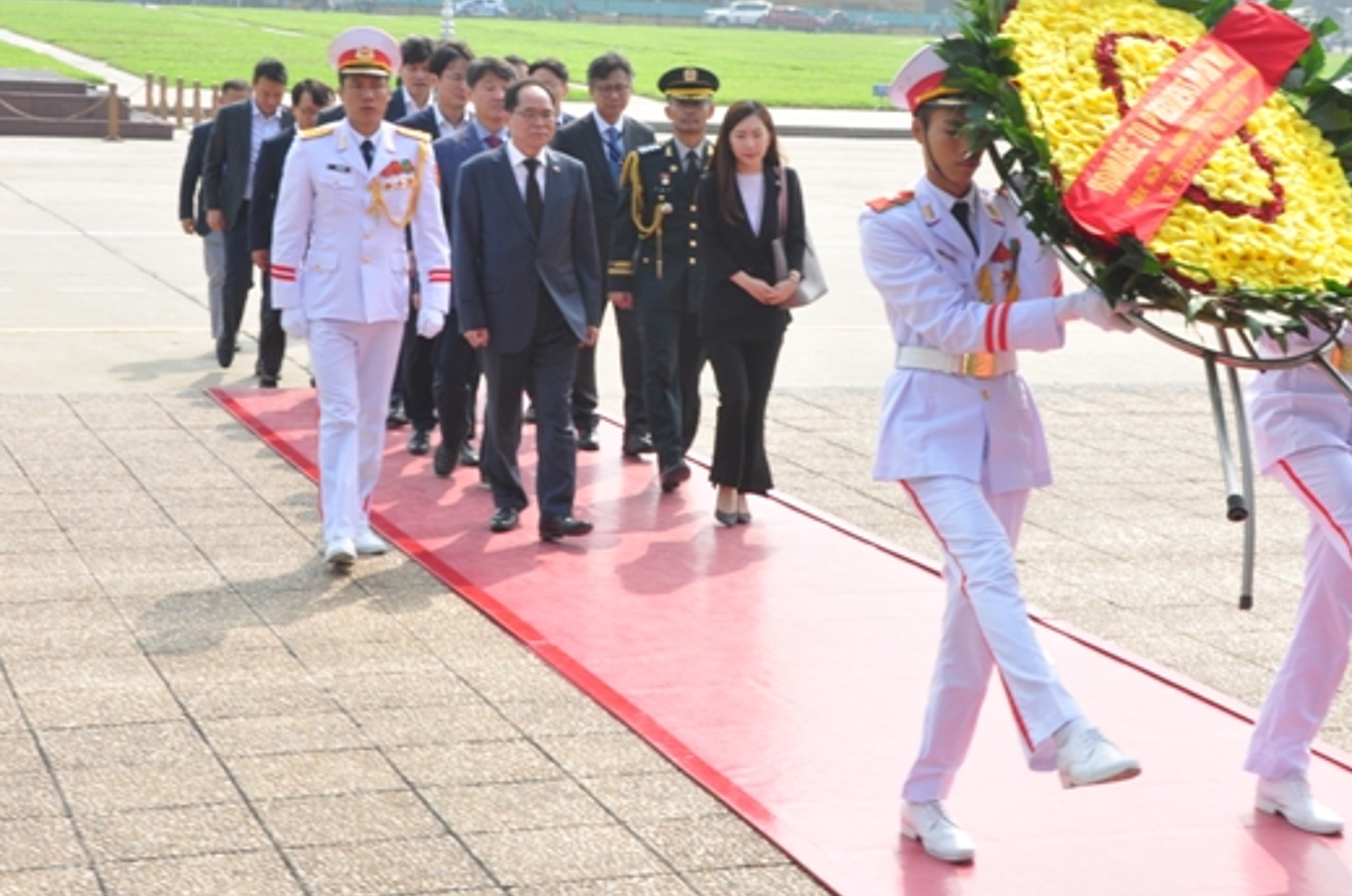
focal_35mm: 74
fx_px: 2774
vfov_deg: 18.3
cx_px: 805
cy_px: 363
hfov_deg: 27.3
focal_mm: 32
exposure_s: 1/125
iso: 250
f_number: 13
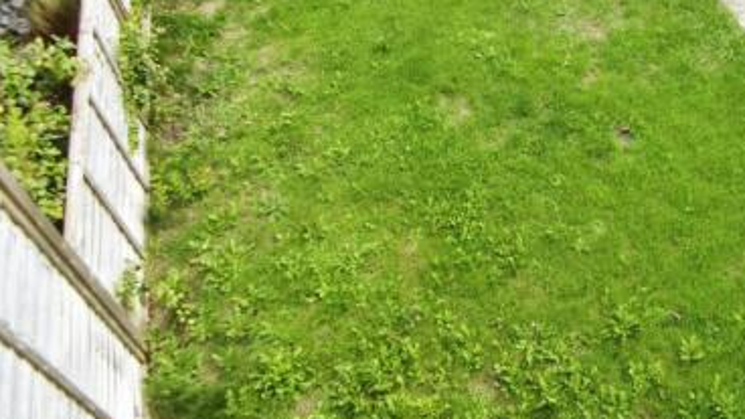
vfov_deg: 30.4
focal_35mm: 38
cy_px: 82
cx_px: 523
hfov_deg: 51.3
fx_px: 751
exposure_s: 1/320
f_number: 3
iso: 100
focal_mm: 4
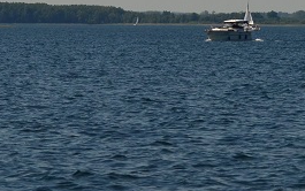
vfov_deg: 2.8
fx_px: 3926
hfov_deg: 4.4
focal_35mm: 472
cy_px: 36
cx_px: 275
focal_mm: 82
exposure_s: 1/8000
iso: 360
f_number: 4.5
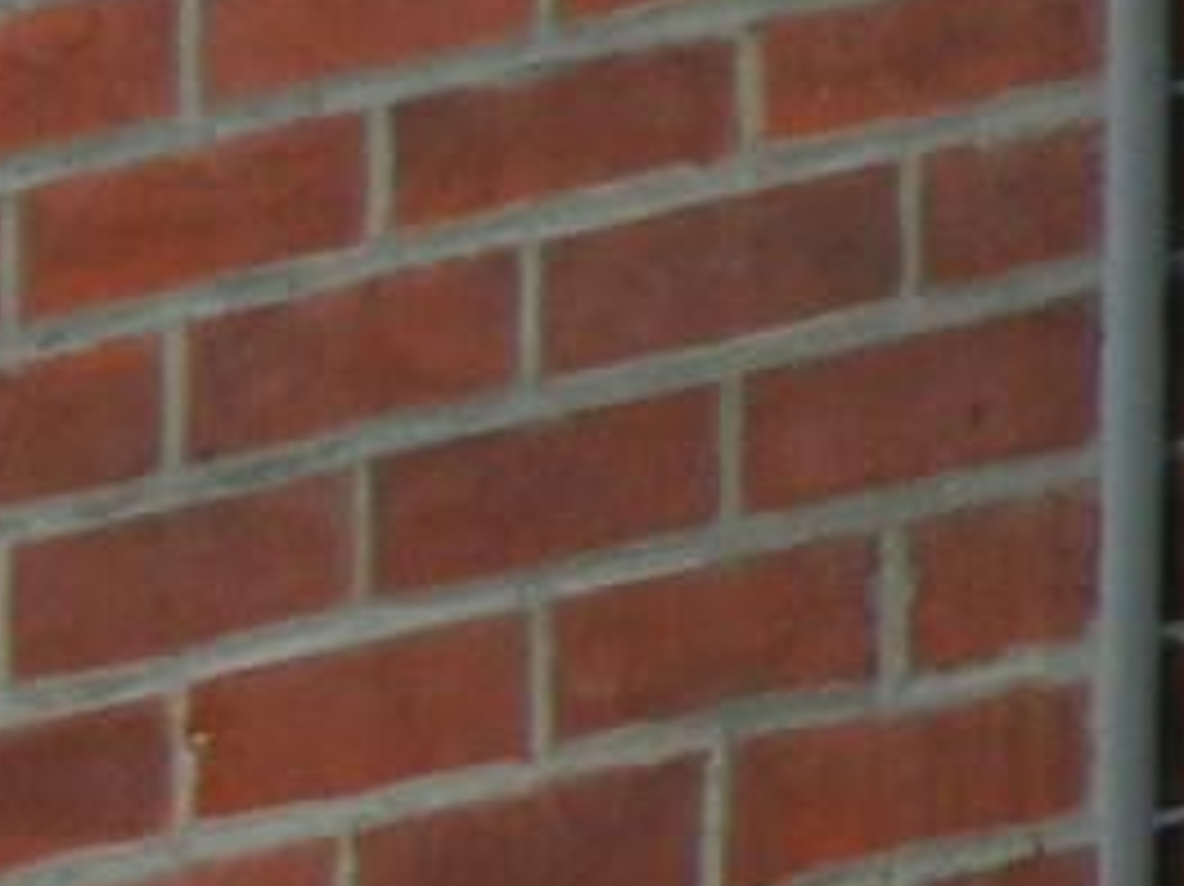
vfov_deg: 0.7
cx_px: -2881
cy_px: 2132
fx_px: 69710
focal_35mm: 2039
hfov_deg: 1.0
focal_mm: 47.2
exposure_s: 1/122
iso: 160
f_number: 5.1
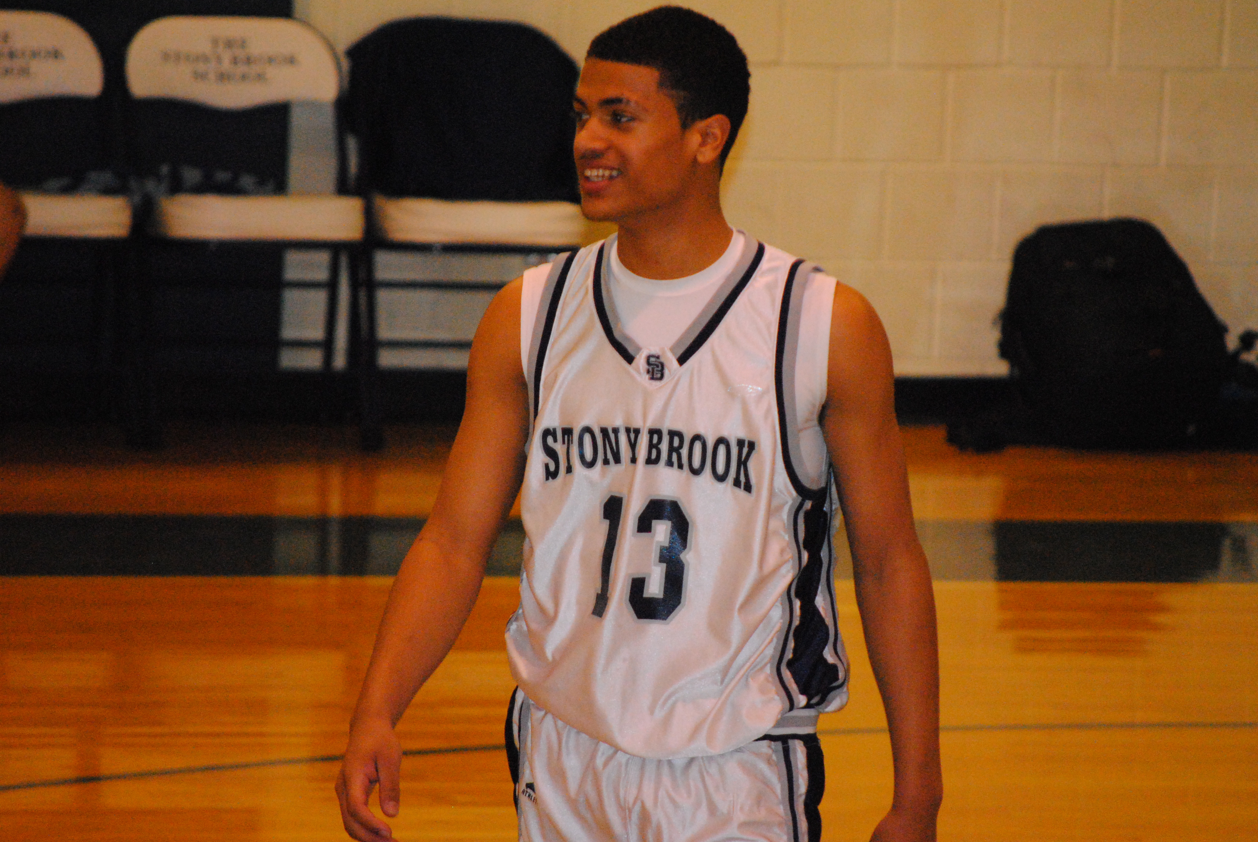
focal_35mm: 300
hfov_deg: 6.9
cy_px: 421
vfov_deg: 4.6
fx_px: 10494
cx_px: 629
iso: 1600
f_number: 5.6
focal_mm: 200
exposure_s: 1/125
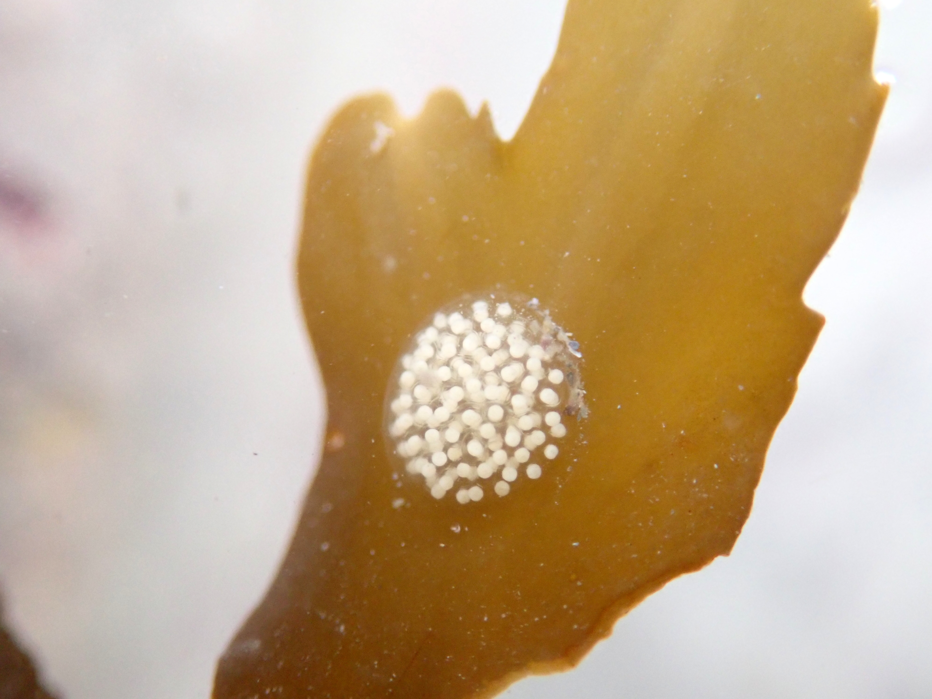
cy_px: 350
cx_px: 466
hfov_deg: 43.9
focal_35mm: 43
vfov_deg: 33.6
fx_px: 1158
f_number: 2.9
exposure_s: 1/40
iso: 1000
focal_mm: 7.86
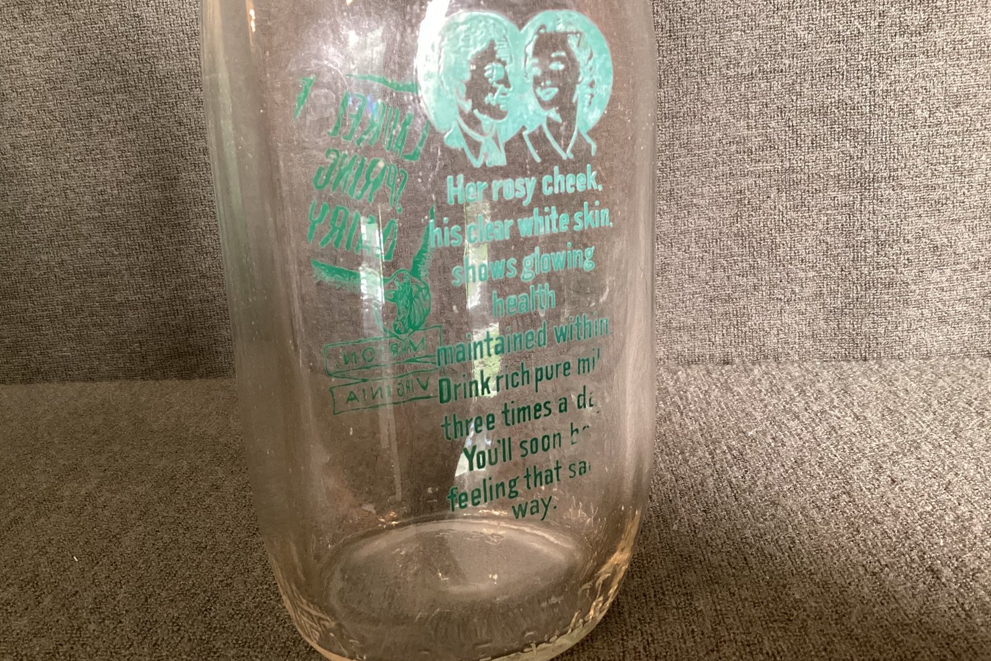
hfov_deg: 57.2
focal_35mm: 33
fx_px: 909
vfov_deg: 40.0
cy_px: 329
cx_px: 486
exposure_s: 1/60
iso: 320
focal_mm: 3.3
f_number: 2.4
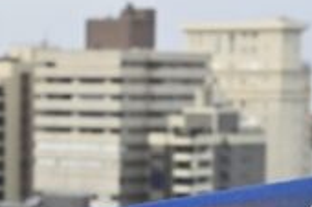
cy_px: 330
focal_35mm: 226
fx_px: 1957
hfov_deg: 9.1
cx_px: 40
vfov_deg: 6.0
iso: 400
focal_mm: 50
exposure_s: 1/80
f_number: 20
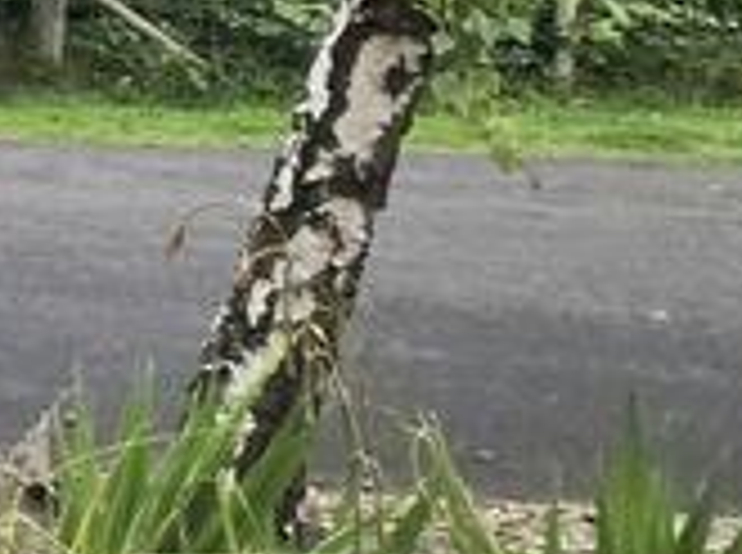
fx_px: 1690
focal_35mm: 79
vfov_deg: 16.8
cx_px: -1331
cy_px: -284
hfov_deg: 12.6
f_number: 2.2
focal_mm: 2.2
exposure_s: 1/2000
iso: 50
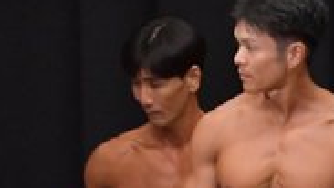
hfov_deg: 2.2
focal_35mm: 960
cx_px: -1
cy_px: 276
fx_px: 8503
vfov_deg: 1.3
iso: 6400
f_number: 5.6
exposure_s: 1/400
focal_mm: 145
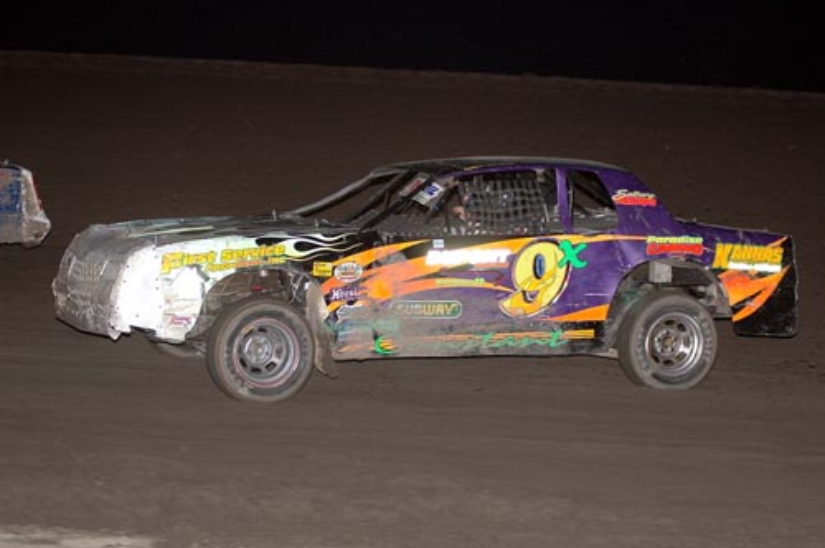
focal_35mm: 105
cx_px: 412
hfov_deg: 19.5
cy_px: 274
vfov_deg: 13.0
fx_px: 2403
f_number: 2.8
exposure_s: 1/500
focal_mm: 70
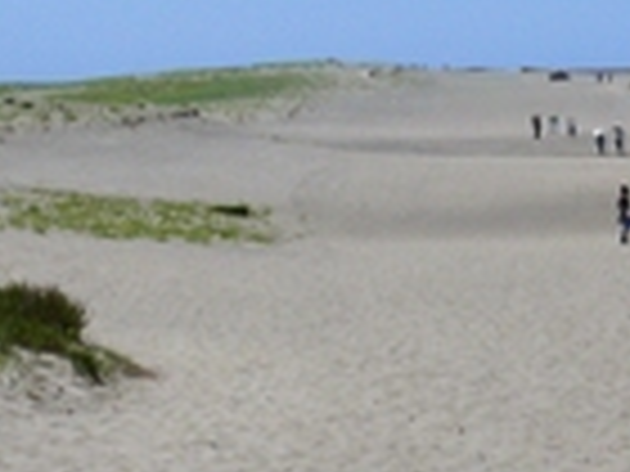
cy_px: 112
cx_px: 680
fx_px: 2038
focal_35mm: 112
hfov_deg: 17.0
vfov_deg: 13.2
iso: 100
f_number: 8
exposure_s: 1/640
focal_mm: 7.4
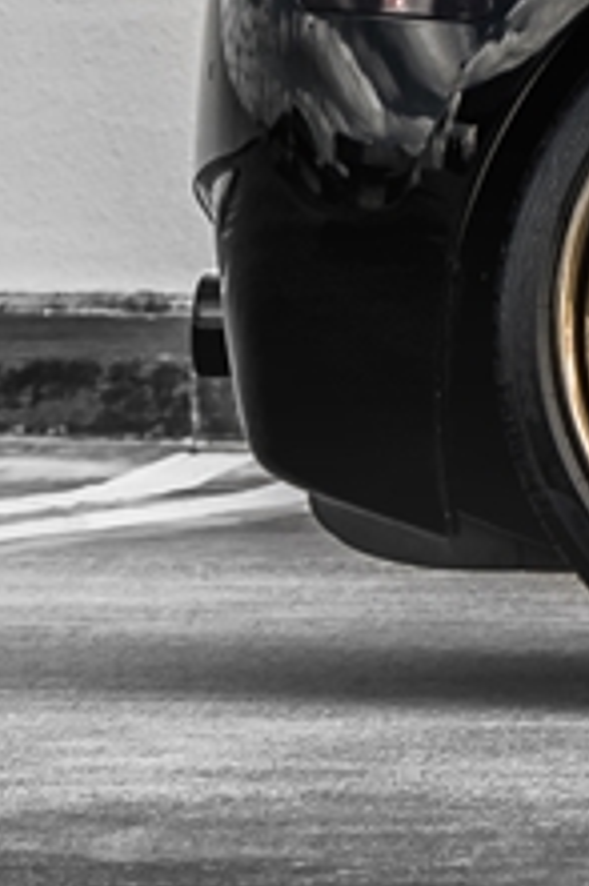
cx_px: 2640
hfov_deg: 2.7
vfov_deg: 4.1
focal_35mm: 496
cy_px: -419
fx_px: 12191
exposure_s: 1/125
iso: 250
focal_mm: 57
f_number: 6.3
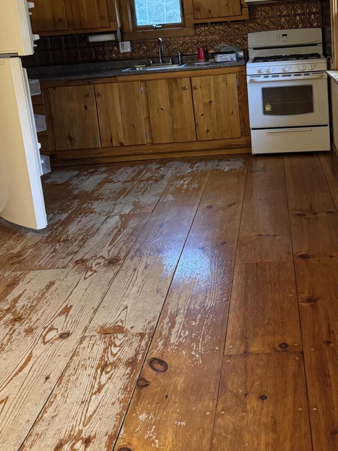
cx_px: 226
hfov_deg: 31.9
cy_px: 112
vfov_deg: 40.9
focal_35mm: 45
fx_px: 586
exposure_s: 1/40
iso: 640
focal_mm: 6.76
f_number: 1.78
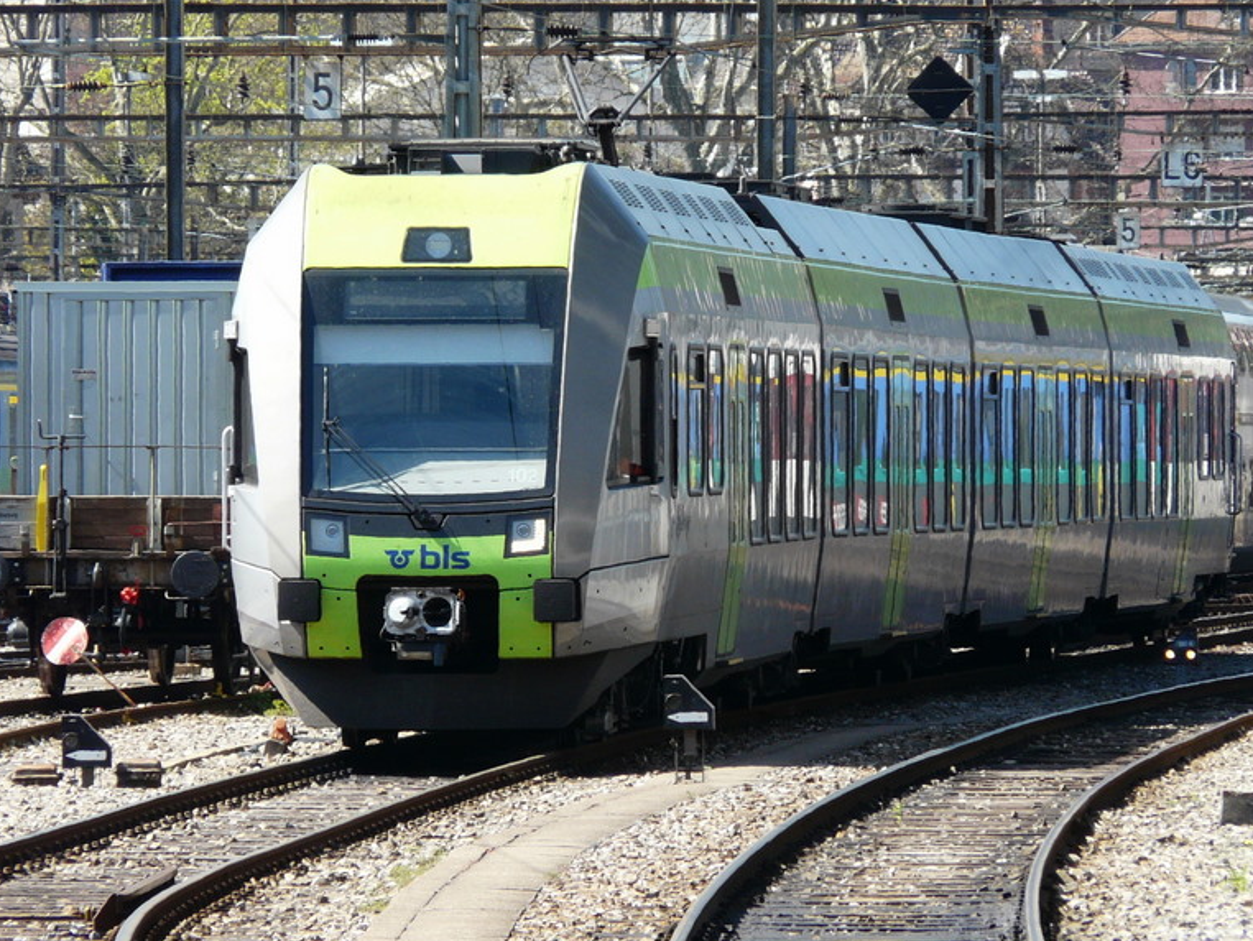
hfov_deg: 4.8
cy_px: 454
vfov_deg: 3.6
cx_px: 615
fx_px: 15063
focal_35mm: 416
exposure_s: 1/250
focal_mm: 52.1
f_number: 5
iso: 100
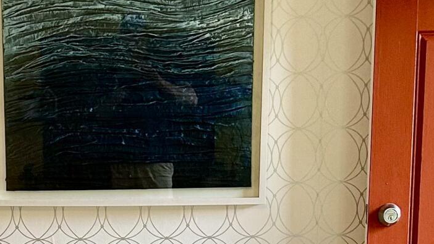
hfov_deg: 17.6
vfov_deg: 9.6
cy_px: 416
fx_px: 1393
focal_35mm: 121
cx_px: 81
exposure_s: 1/120
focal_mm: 5.7
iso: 125
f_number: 1.5
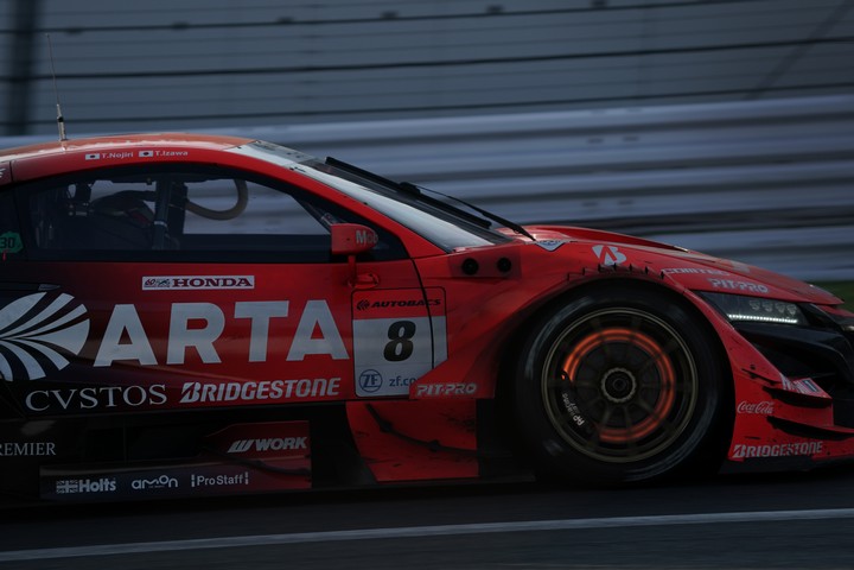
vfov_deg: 6.9
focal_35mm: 200
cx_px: 427
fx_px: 4744
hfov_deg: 10.3
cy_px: 285
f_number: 5.6
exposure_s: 1/800
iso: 200
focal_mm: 200
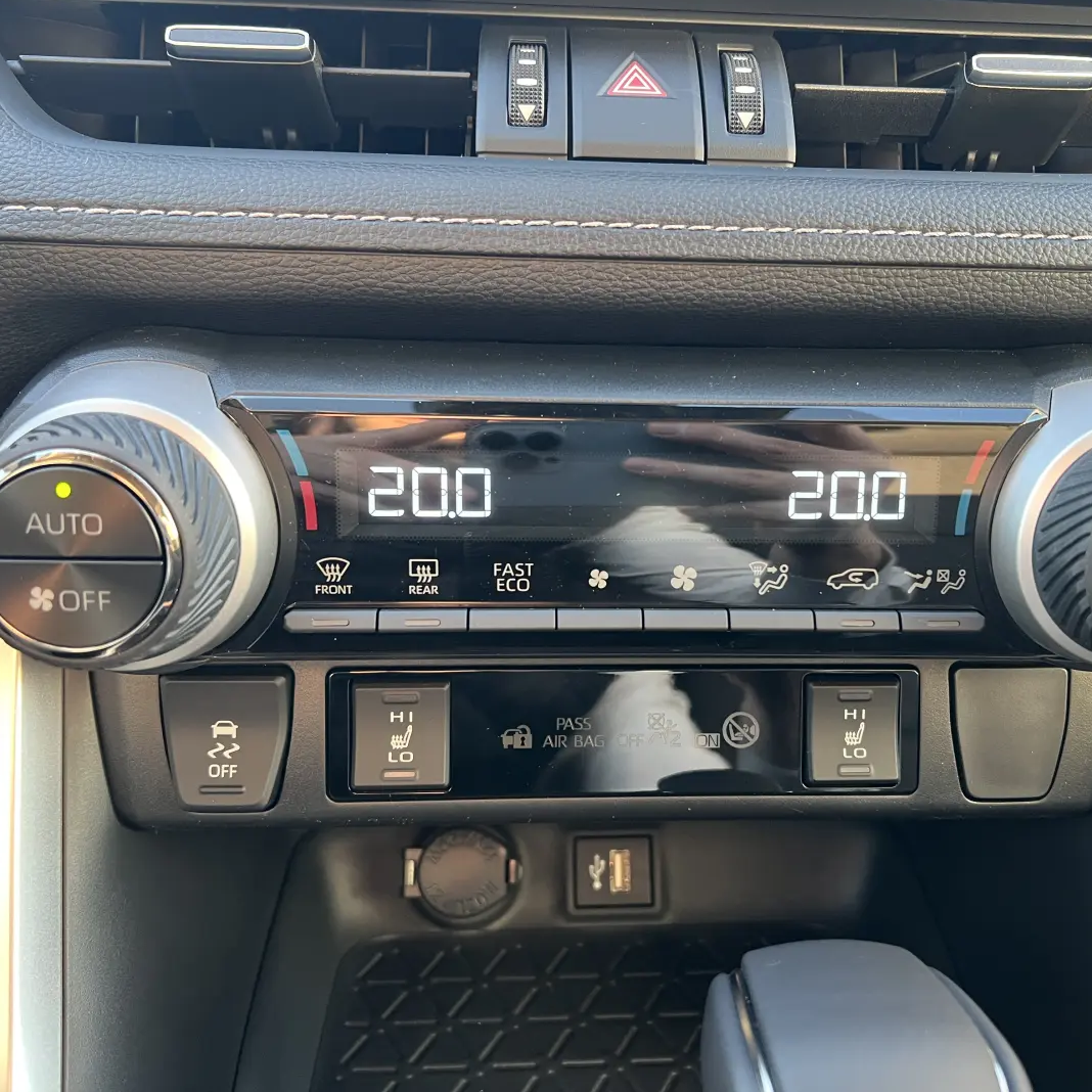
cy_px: 542
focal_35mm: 31
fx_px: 1106
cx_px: 638
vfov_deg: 52.5
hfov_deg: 52.3
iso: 160
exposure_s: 1/60
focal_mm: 5.7
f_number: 1.5
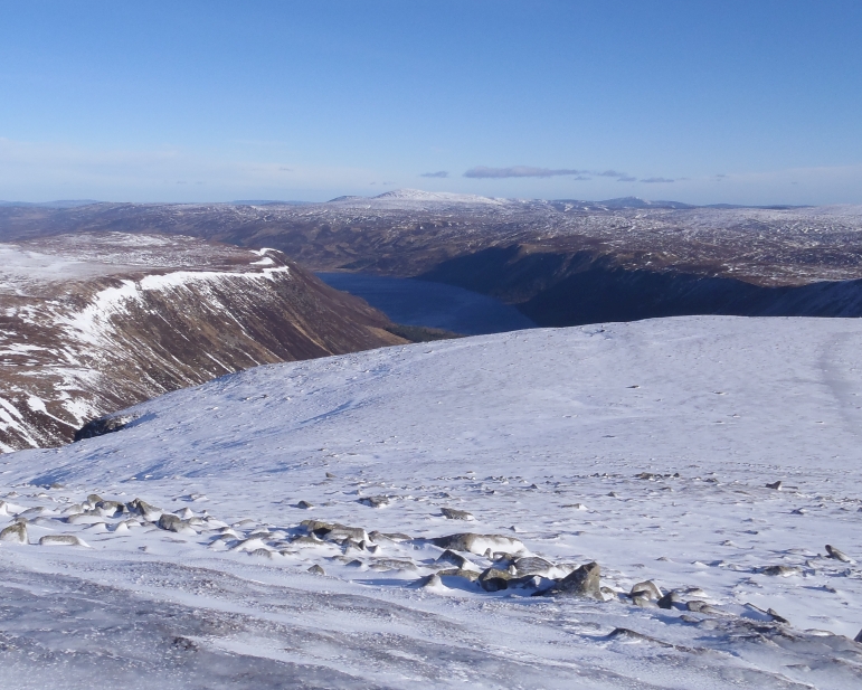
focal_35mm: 38
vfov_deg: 39.1
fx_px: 970
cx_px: 358
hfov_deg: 47.7
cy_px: 308
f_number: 5.6
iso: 80
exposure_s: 1/500
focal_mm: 5
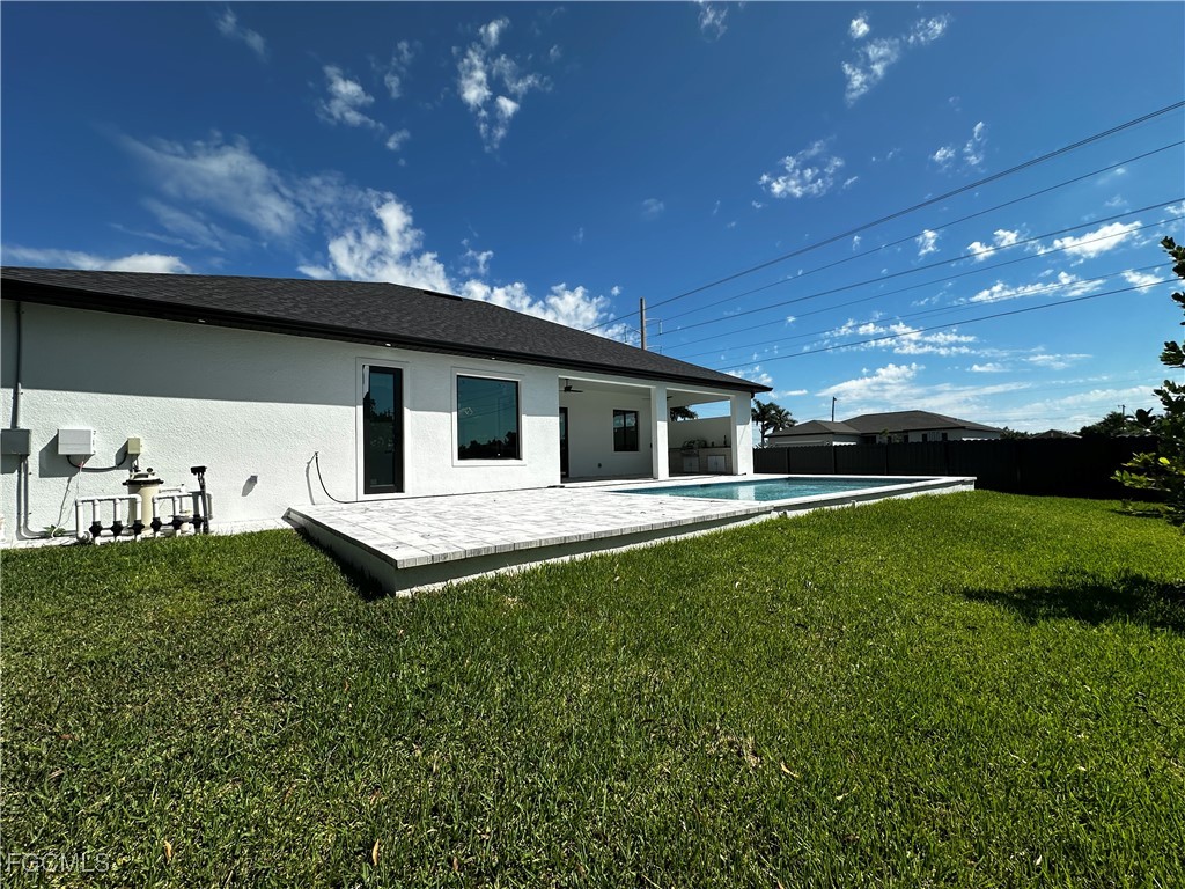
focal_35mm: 14
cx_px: 592
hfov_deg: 102.1
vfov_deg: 85.7
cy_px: 444
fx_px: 479
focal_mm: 2.22
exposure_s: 1/3731
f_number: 2.2
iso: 50
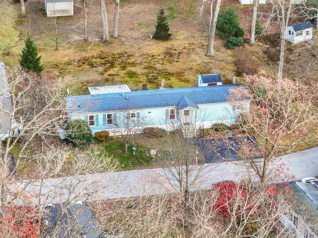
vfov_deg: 8.9
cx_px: 159
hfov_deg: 11.9
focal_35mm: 166
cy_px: 119
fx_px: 1525
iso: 130
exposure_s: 1/15
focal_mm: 30.71
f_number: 3.4
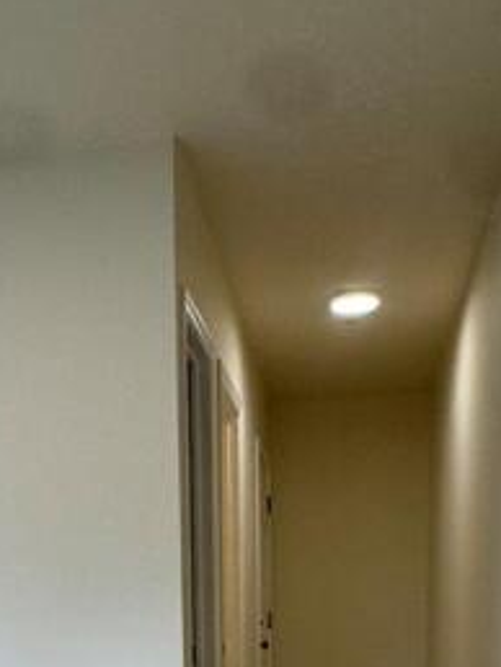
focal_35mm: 52
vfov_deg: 30.7
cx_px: 160
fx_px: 1002
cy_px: 814
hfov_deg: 27.9
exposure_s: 1/120
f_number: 2.2
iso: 100
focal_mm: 2.22
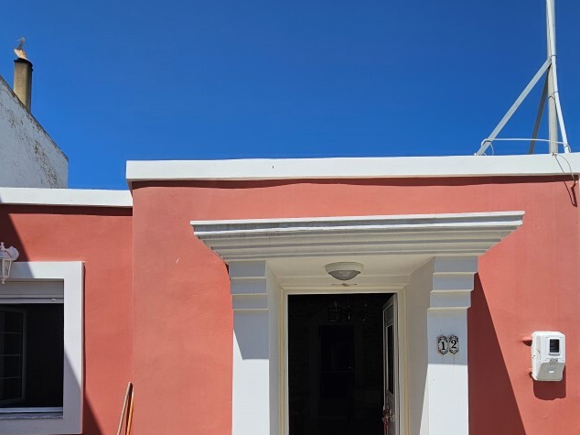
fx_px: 352
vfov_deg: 59.4
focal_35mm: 21
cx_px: 325
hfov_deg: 78.7
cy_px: 335
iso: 50
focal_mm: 2.2
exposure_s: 1/3521
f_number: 2.2
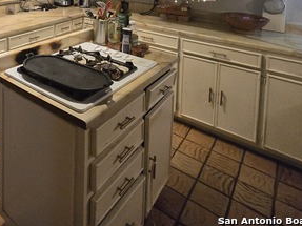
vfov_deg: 39.1
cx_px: 53
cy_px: -25
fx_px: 253
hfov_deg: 56.4
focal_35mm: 29
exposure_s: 1/60
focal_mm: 1.7
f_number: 2.2
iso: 500
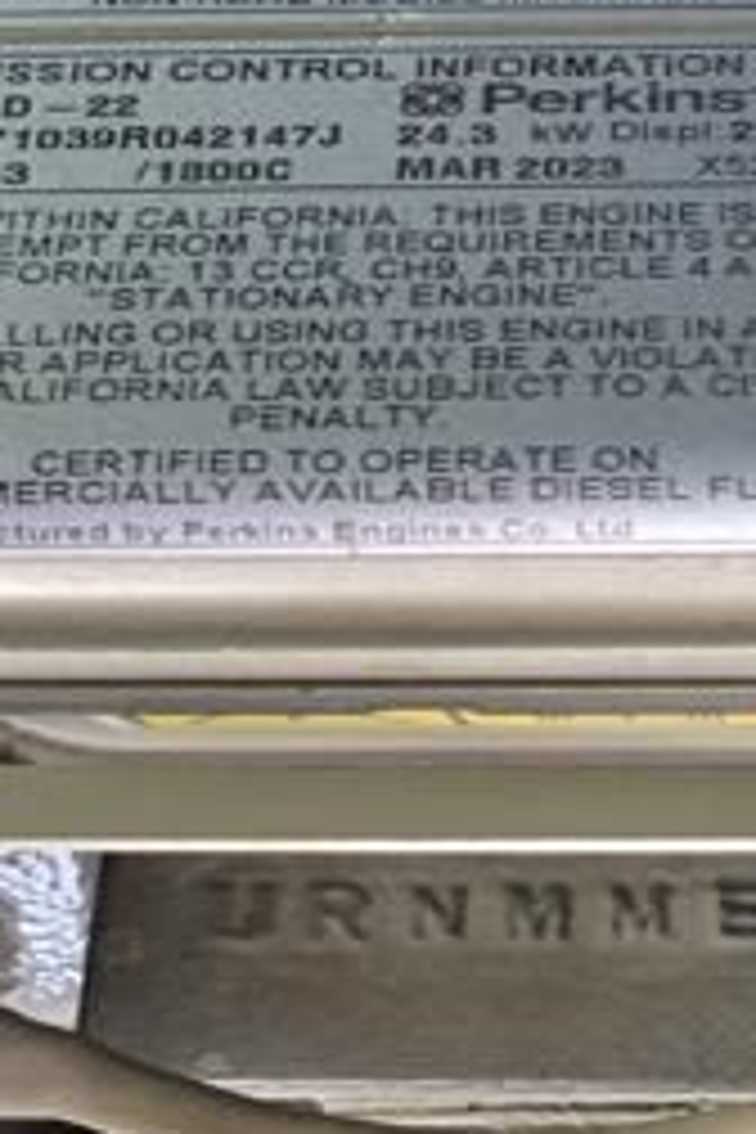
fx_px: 2709
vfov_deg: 22.2
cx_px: 720
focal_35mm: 86
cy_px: -158
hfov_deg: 15.6
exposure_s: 1/60
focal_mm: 4.25
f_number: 1.8
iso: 100
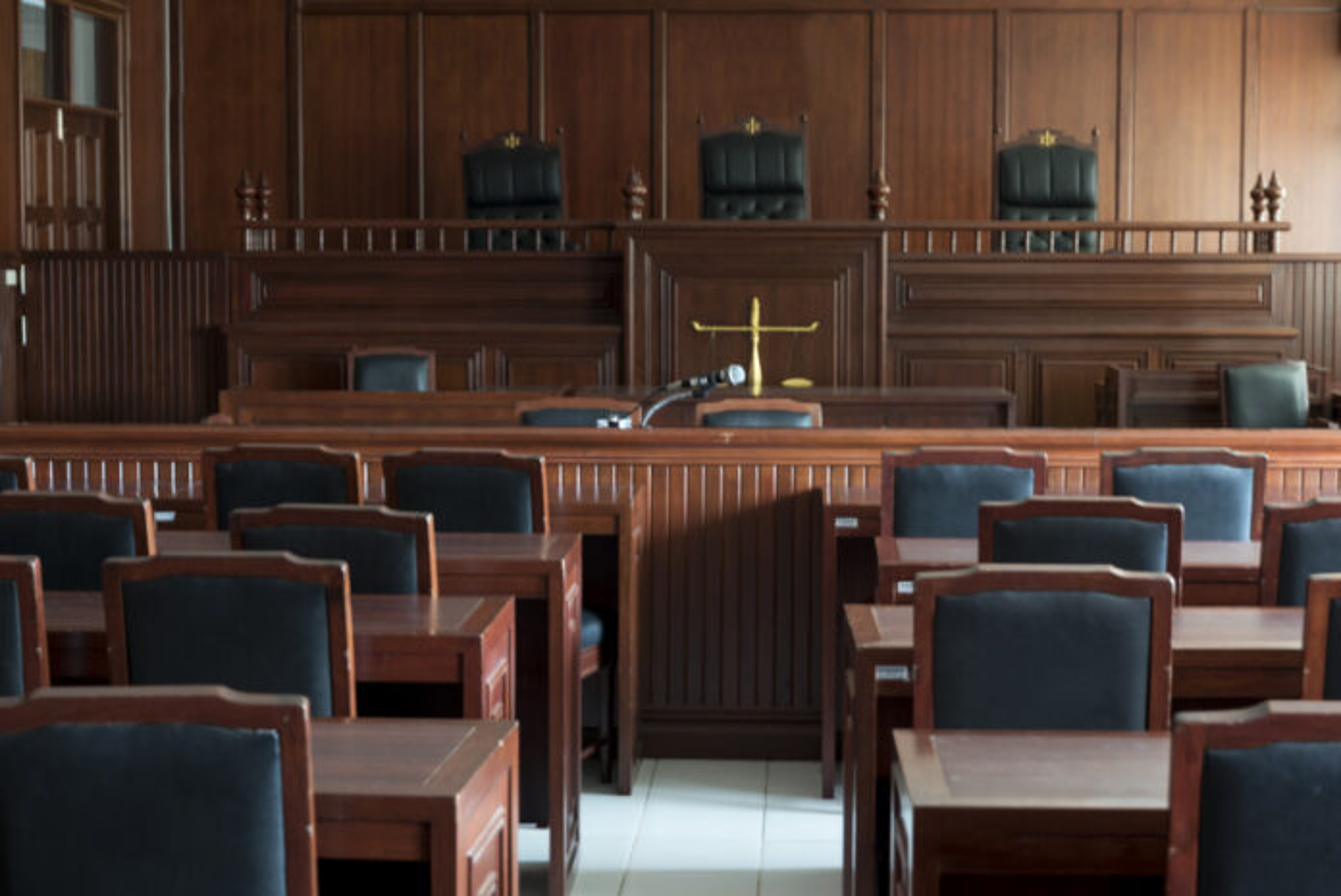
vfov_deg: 21.9
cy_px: 448
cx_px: 670
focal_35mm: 62
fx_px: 2311
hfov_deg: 32.4
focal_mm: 62
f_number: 9
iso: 400
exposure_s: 1/3
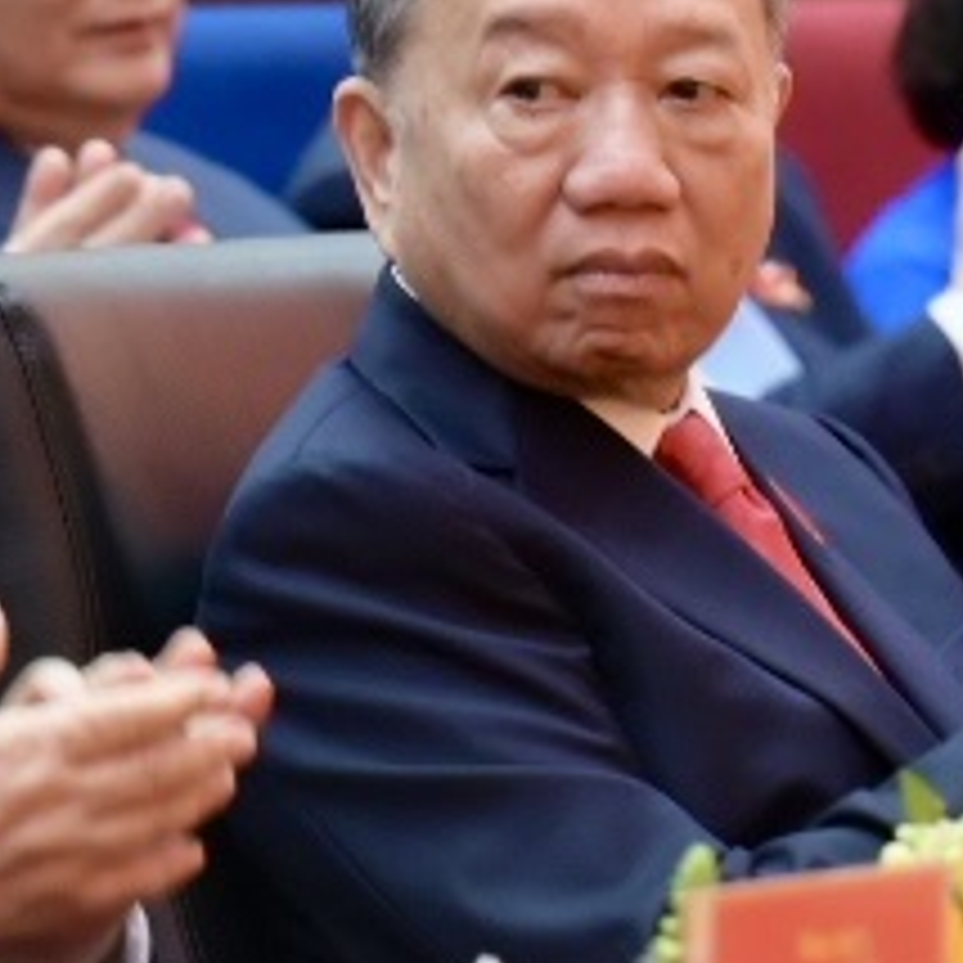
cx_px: 990
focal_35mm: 806
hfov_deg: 2.2
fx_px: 25368
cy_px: -36
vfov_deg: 2.2
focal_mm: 125
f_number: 3.5
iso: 800
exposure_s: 1/60
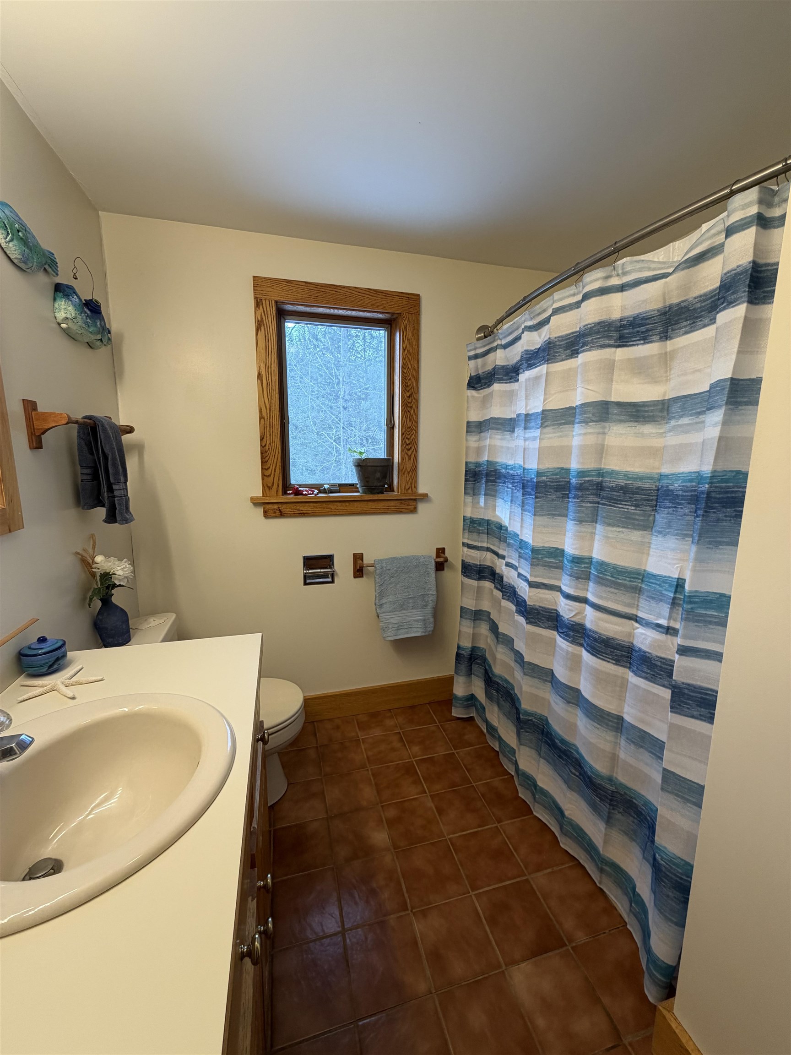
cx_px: 396
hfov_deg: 85.7
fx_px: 427
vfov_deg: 102.1
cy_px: 528
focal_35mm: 14
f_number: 2.2
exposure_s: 1/120
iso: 160
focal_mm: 2.22
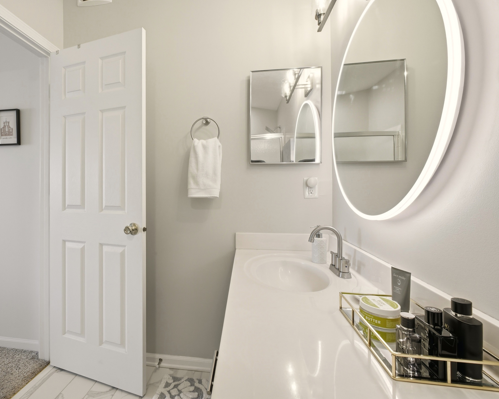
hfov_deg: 88.5
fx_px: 251
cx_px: 199
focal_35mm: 17
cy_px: 199
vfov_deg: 77.0
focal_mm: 10
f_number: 9
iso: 400
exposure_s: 1/320
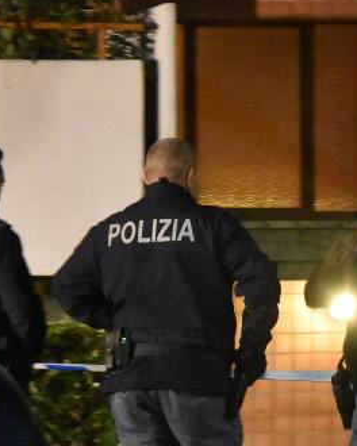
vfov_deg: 7.7
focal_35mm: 252
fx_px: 3328
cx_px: 240
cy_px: 376
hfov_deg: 6.1
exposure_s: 1/13
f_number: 5
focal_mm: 58
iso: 12800
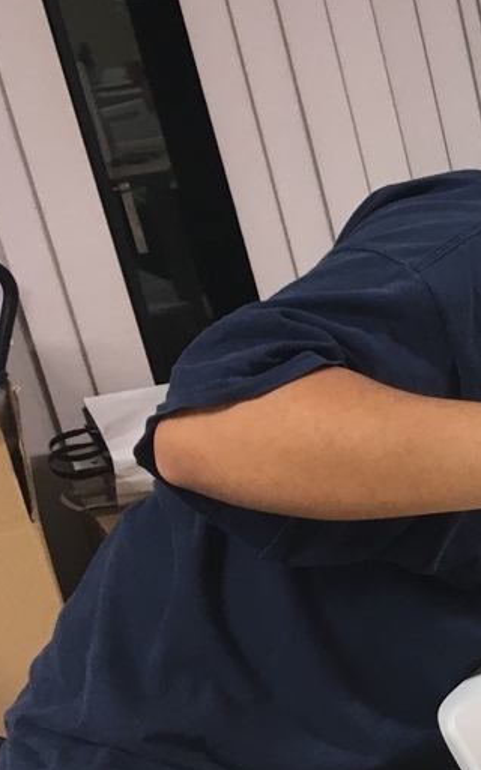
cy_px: 502
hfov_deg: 15.5
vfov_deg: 28.4
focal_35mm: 72
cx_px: 867
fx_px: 1510
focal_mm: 4.15
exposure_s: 1/30
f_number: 2.2
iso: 80
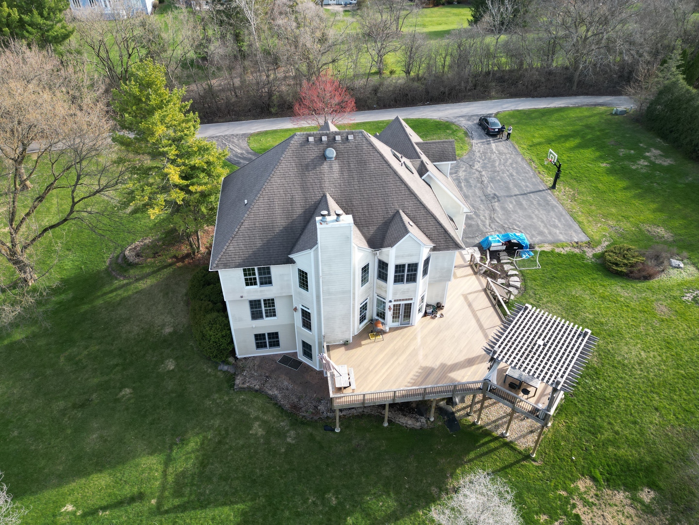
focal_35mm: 24
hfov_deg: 71.6
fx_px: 485
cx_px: 350
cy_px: 262
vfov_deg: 56.8
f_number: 1.7
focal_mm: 6.72
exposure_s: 1/640
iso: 140
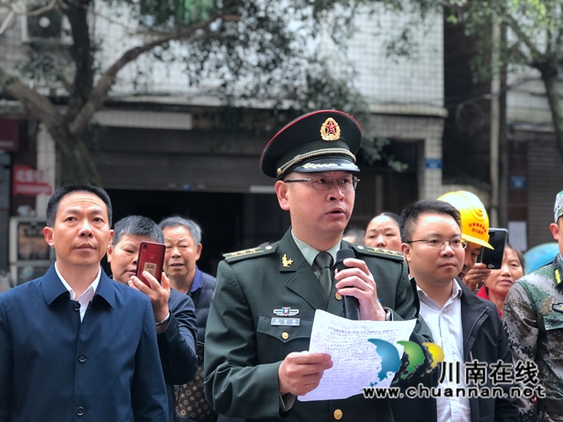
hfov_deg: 33.8
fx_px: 927
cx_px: 282
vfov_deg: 25.7
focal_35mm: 57
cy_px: 211
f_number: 2.8
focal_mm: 6.6
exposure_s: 1/30
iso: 32
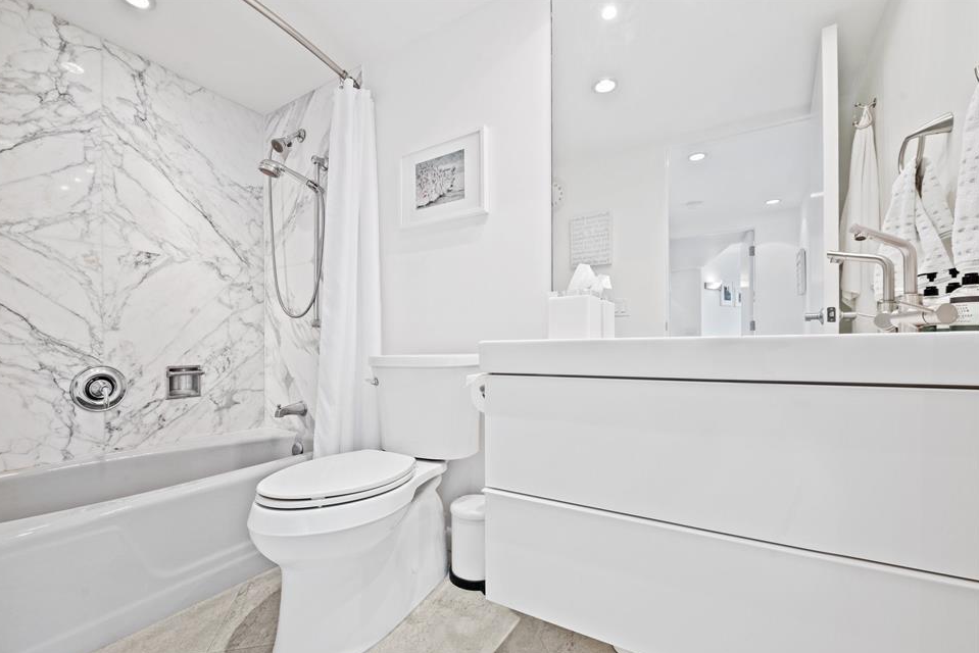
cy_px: 343
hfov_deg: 96.6
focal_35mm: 16
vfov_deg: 73.7
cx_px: 459
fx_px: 435
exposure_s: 1/1.67
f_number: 8
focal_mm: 15
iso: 200
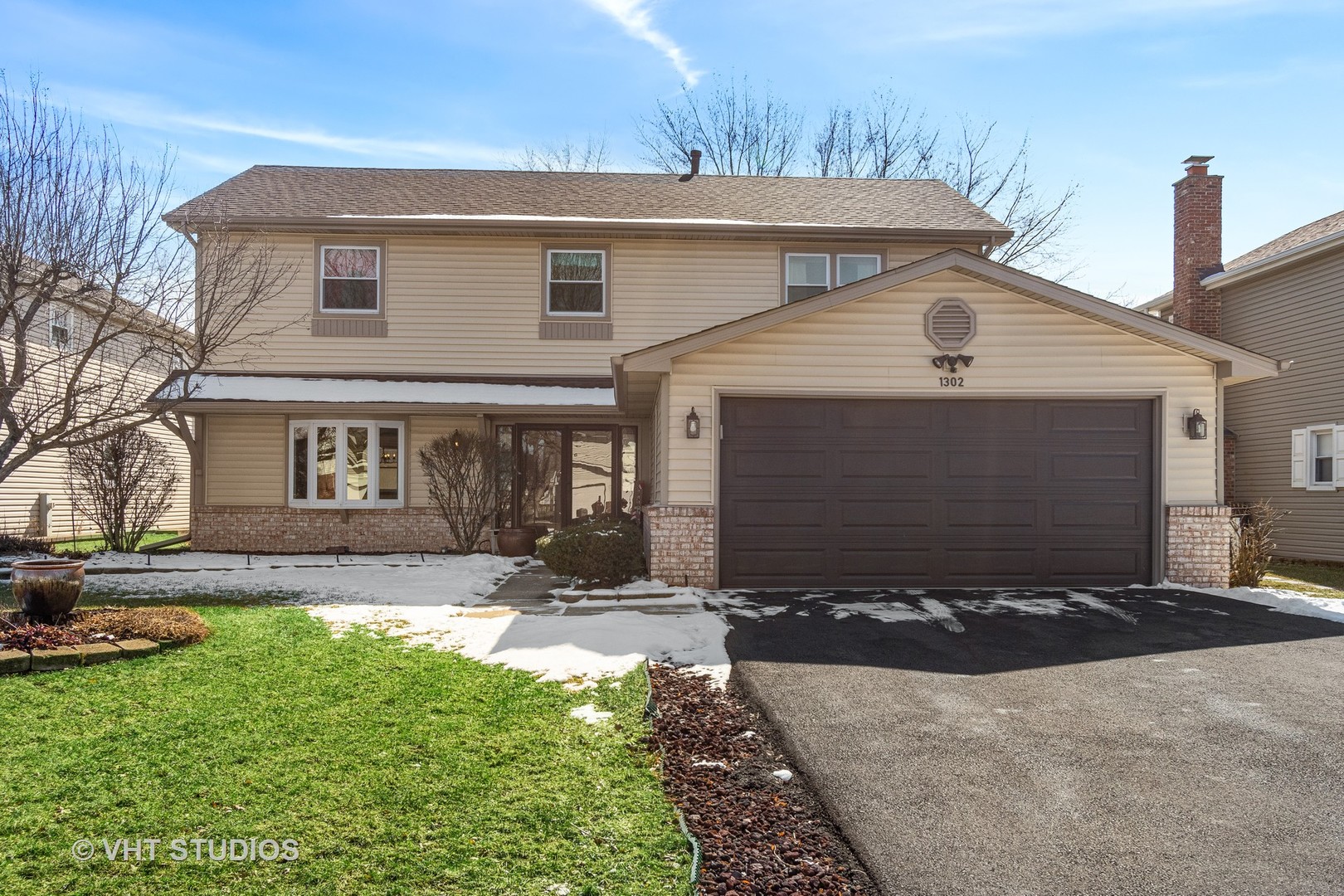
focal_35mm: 27
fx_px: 1008
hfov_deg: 67.4
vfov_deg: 47.9
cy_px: 448
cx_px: 672
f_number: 8
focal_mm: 18
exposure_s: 1/1600
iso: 320
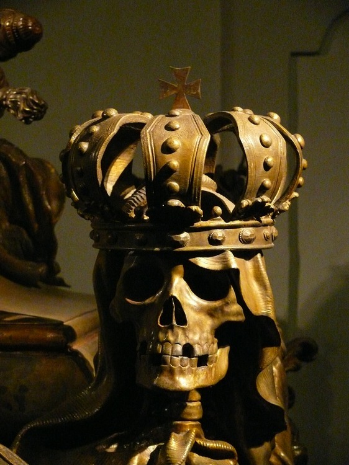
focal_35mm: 99
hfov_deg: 14.9
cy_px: 232
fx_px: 1332
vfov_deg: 19.8
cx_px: 174
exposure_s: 1/13
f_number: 3.2
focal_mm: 21
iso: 800
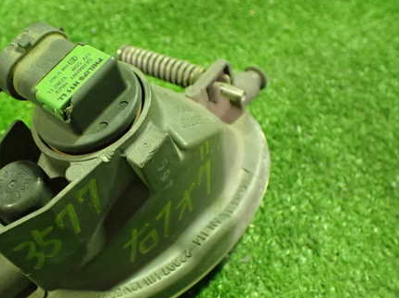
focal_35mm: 42
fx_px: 484
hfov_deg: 44.0
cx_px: 122
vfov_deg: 34.2
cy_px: 176
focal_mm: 5.4
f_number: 2.3
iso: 1250
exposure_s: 1/30
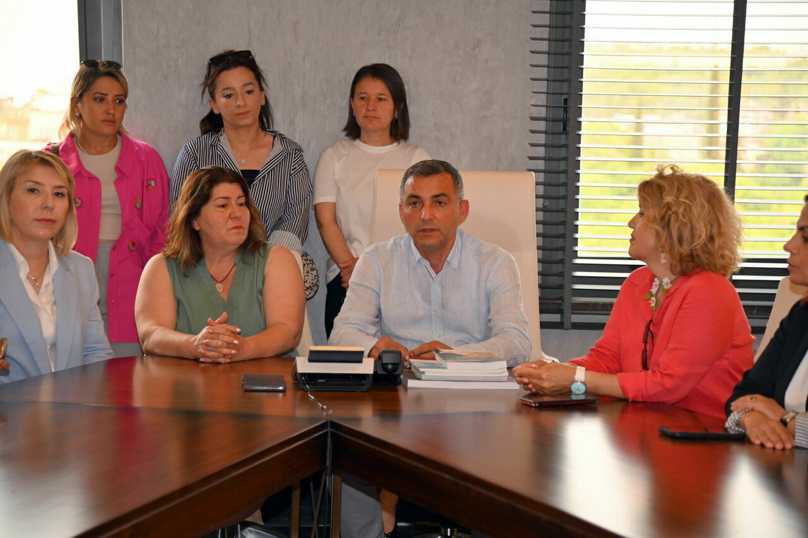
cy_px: 269
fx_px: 1840
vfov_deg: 16.6
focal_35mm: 82
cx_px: 404
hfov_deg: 24.8
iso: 220
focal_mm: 82
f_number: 4
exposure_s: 1/60
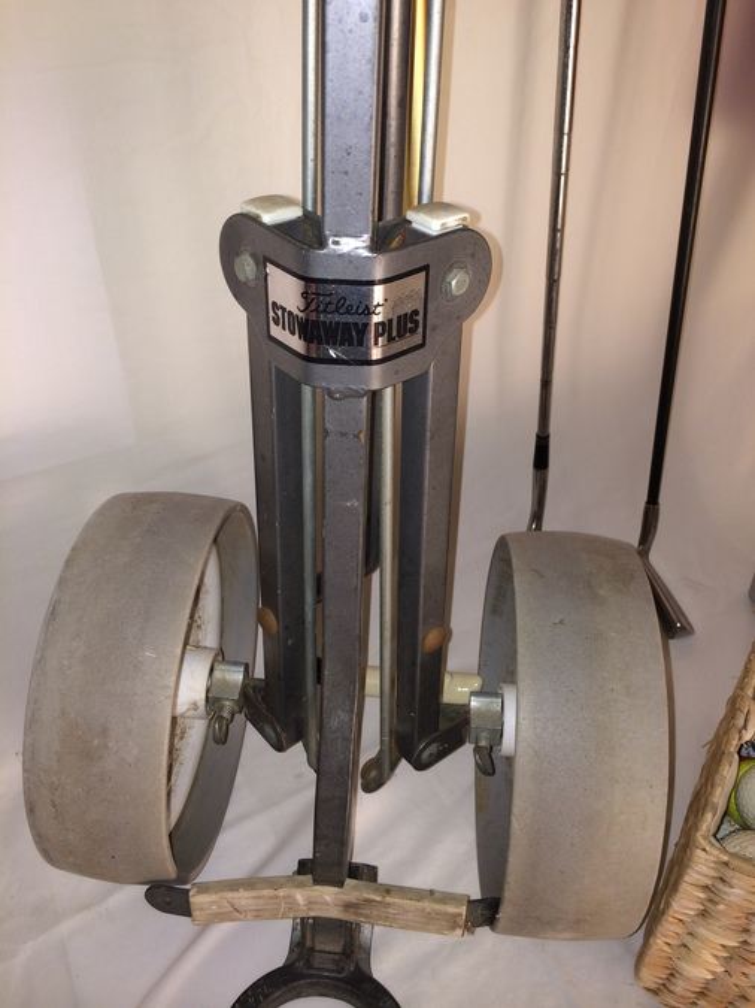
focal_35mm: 30
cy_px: 504
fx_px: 873
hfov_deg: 46.8
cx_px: 378
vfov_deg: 60.0
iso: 32
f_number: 2.2
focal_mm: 4.12
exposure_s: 1/33
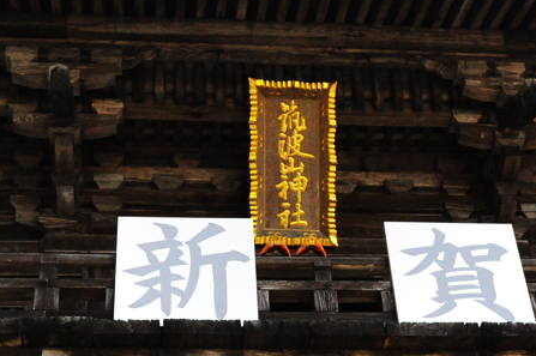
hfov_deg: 23.4
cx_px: 305
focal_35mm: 87
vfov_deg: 15.7
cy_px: 208
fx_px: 1294
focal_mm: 38
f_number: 5.6
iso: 6400
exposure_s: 1/1000
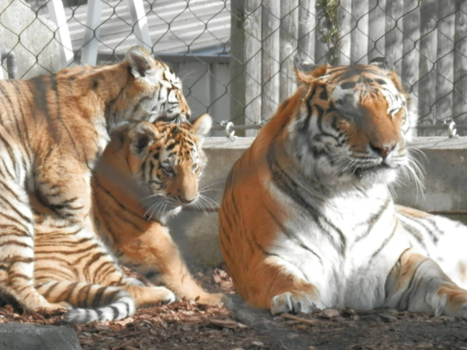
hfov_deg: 4.5
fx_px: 5936
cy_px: 175
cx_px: 234
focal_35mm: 440
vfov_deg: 3.4
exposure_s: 1/500
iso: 400
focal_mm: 78.6
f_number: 6.9
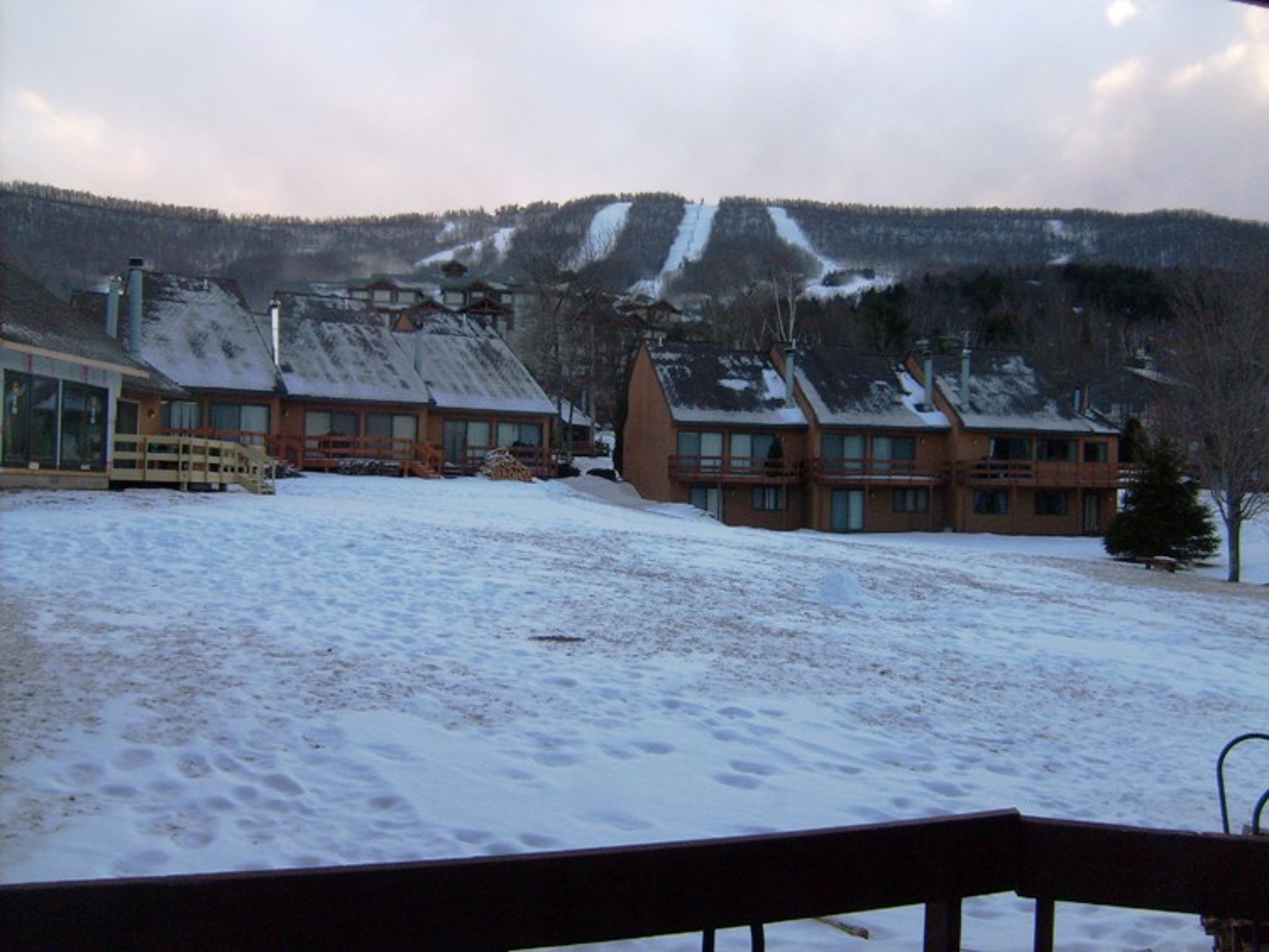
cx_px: 634
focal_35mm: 35
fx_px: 1283
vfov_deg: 40.7
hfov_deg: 52.6
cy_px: 476
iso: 80
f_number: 2.8
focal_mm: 5.8
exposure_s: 1/350
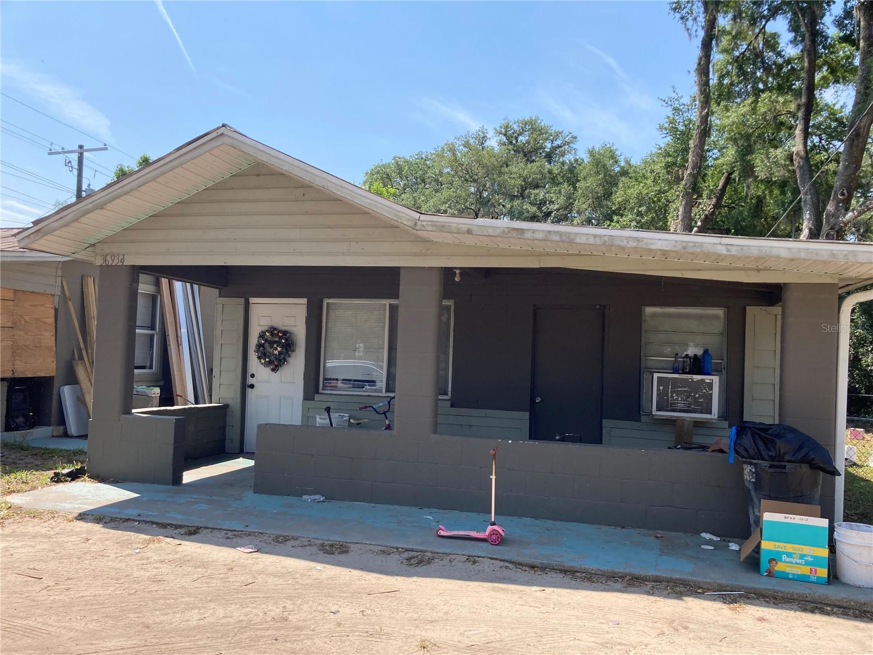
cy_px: 328
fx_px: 706
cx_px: 436
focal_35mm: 28
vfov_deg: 49.7
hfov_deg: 63.4
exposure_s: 1/1350
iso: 20
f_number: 1.8
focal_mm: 3.99
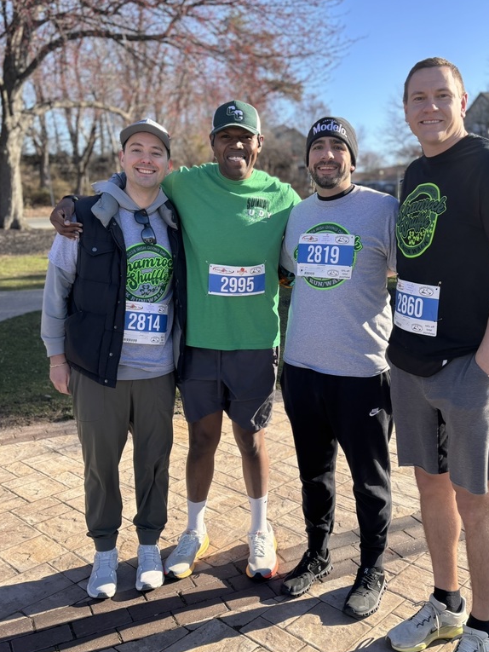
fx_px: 640
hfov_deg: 41.7
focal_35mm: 34
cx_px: 274
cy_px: 322
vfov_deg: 53.9
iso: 50
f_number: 1.6
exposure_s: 1/1115
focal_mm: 5.96
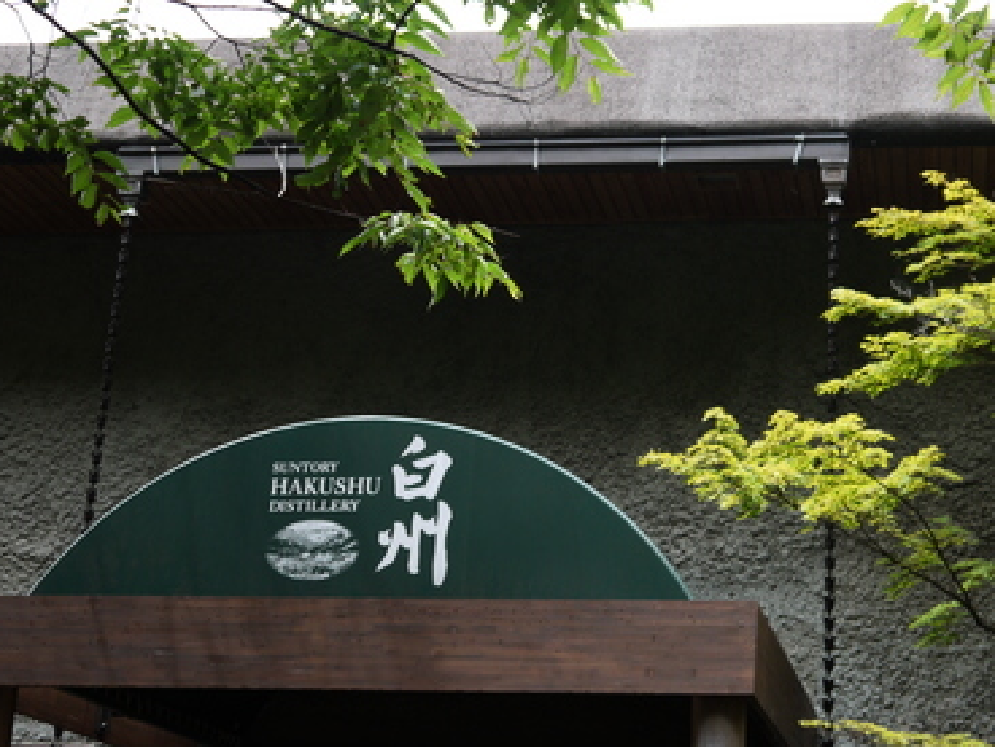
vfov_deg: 18.9
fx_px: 2243
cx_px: 768
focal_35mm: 78
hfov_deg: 24.7
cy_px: 324
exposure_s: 1/100
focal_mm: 24
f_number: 4.5
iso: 100
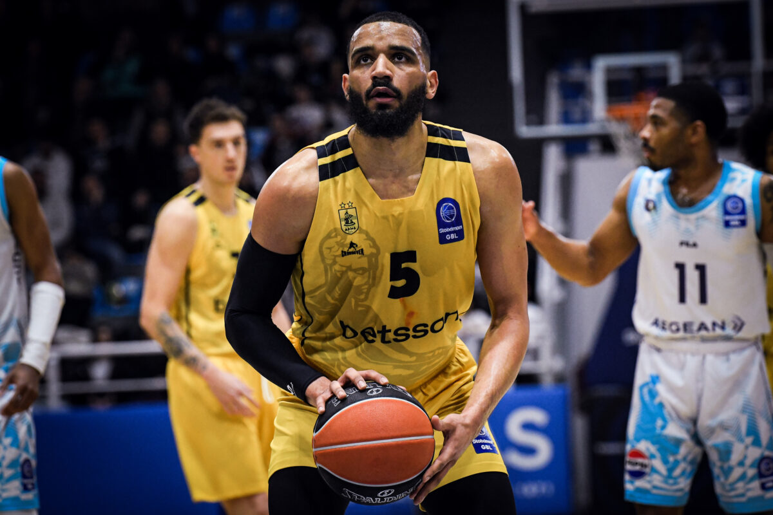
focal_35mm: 140
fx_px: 3006
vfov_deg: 9.8
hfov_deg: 14.7
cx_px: 386
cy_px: 258
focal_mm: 140
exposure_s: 1/1250
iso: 5000
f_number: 4
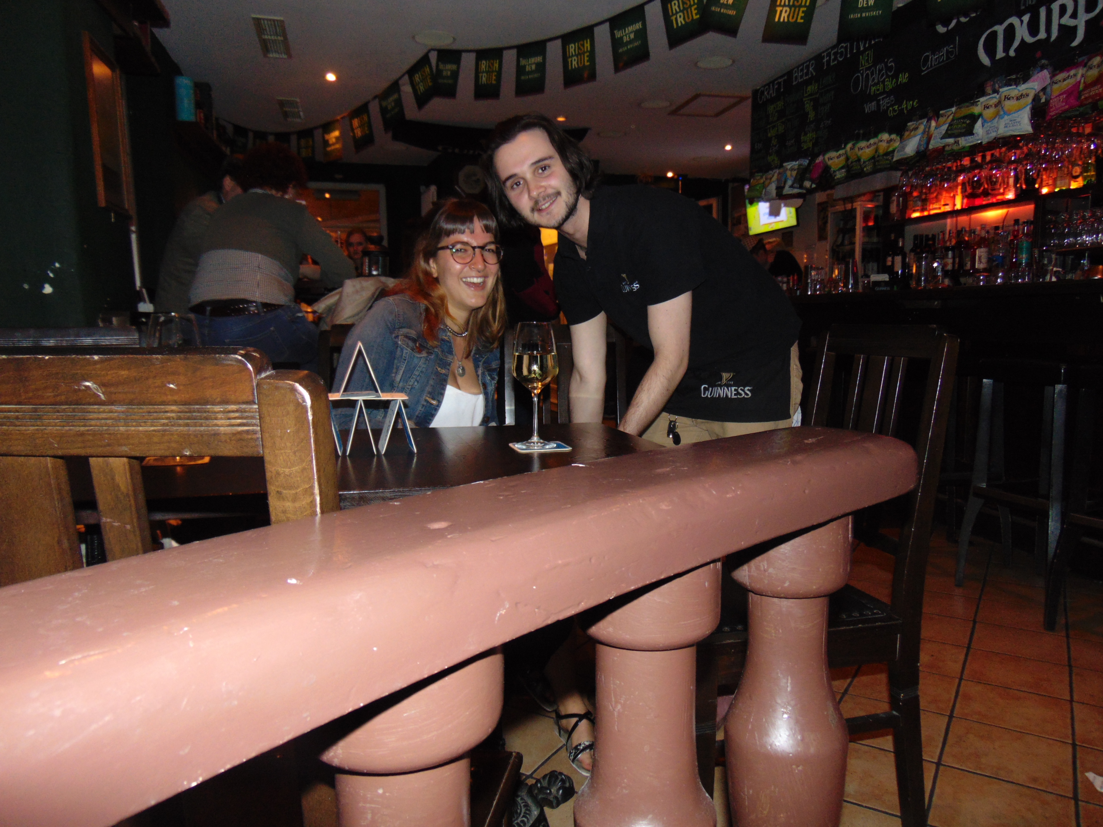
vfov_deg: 54.9
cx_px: 552
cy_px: 414
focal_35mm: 25
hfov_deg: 69.4
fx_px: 797
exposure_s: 1/8
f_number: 3
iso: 200
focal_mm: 4.5
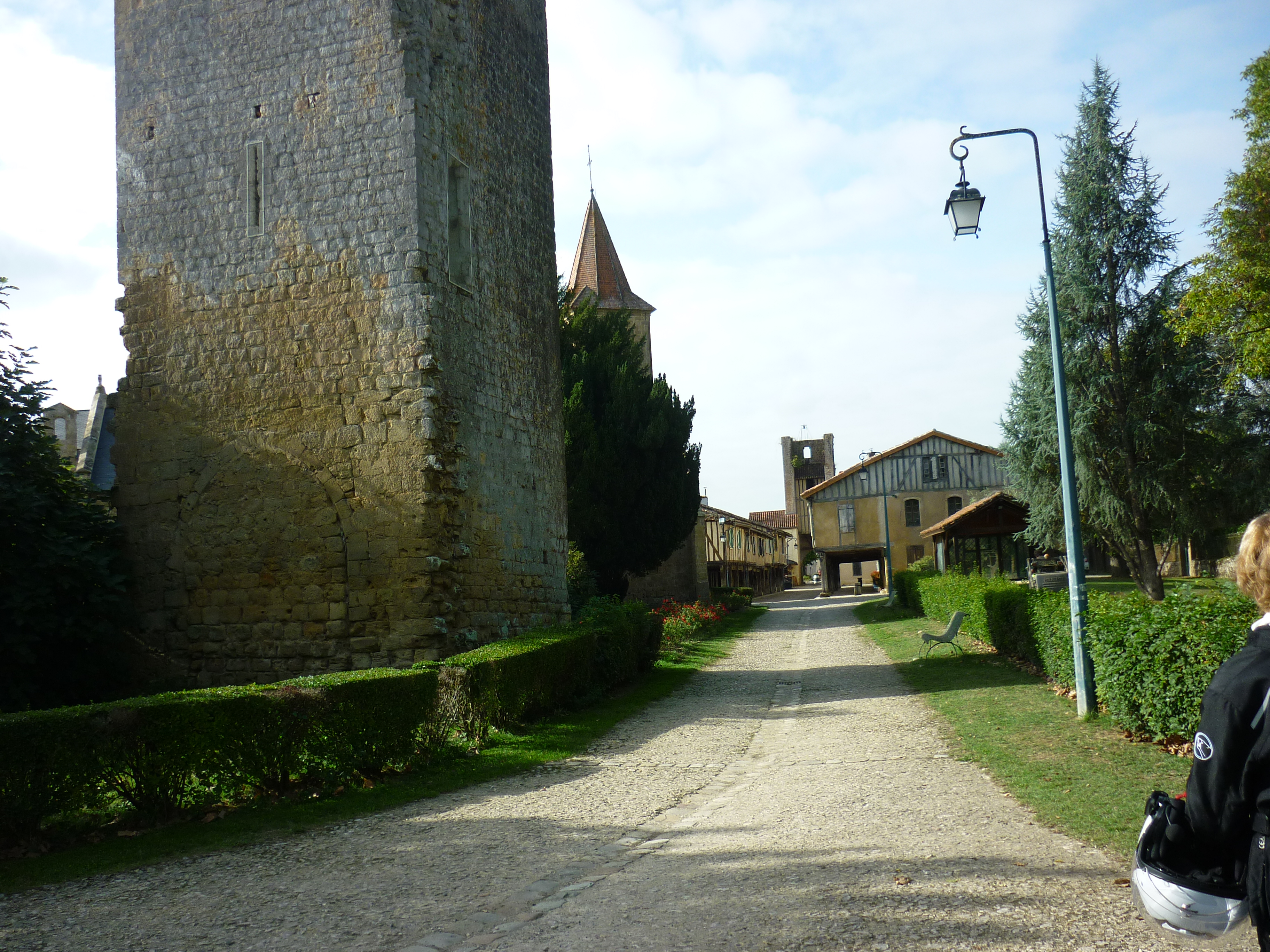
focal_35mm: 33
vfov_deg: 42.9
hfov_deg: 55.4
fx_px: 1211
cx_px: 635
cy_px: 476
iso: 80
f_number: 2.8
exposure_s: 1/800
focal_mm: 5.5
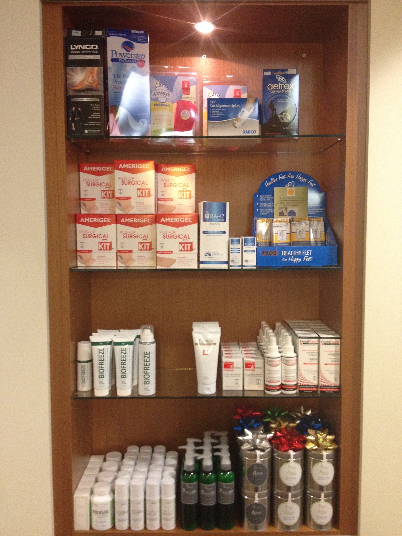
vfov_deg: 52.6
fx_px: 542
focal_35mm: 35
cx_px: 201
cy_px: 268
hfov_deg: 40.7
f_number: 2.4
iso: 250
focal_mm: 4.28
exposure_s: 1/20
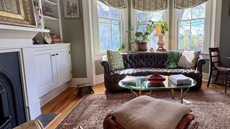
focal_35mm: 23
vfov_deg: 49.4
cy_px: 58
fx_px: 140
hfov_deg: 76.6
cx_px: 150
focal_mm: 2.22
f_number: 2.2
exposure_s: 1/120
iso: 50
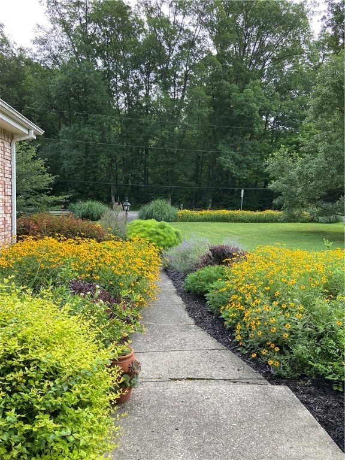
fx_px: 346
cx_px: 172
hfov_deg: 53.1
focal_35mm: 26
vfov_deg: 67.3
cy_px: 230
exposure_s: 1/121
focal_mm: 4.25
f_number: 1.8
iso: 64
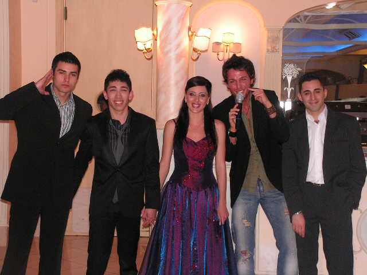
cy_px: 138
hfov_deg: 28.6
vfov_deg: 21.6
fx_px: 721
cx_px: 184
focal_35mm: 68
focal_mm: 11.4
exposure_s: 1/80
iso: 200
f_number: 3.3
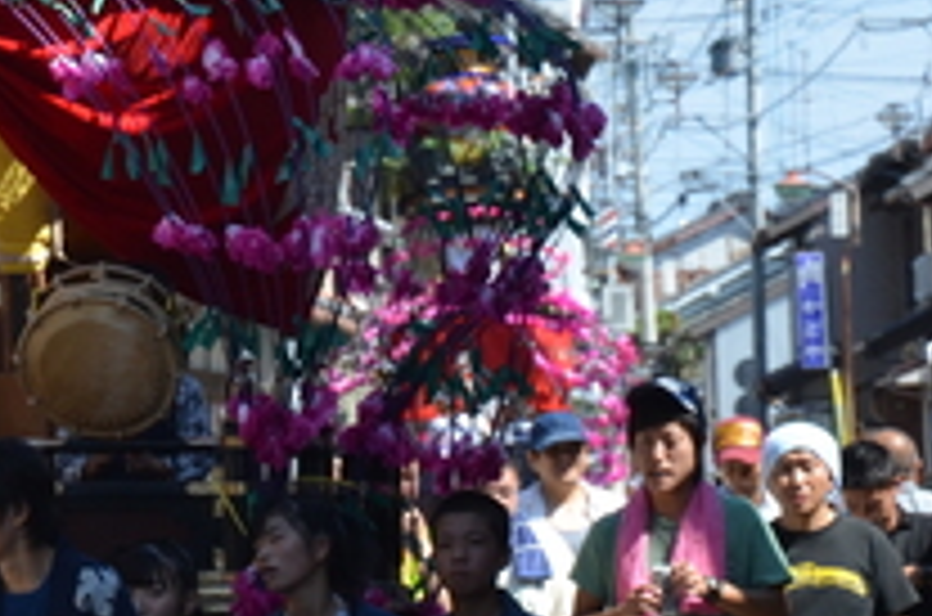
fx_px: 12758
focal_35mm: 494
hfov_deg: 4.2
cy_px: 180
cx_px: -527
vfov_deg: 2.8
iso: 160
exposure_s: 1/250
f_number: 8
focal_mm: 85
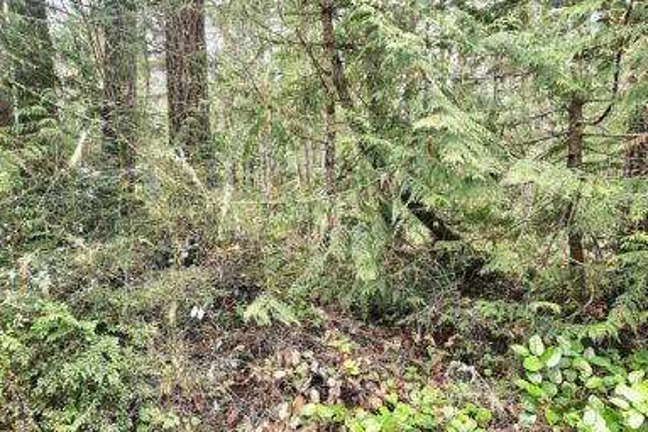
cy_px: 225
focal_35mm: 25
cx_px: 316
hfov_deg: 71.5
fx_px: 450
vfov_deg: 51.2
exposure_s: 1/120
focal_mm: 5.4
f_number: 1.8
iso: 250
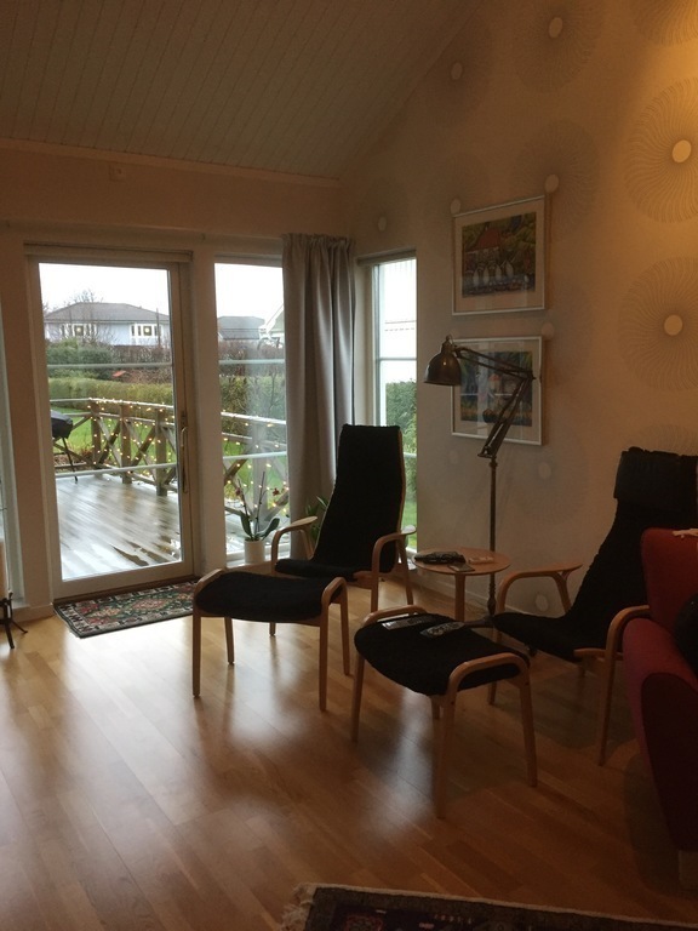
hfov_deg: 48.2
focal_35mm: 29
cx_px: 349
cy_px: 466
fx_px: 780
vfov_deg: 61.7
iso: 200
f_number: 2.2
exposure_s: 1/33
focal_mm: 4.15
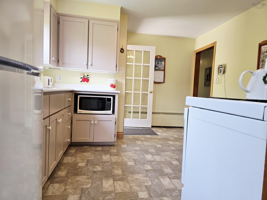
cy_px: 100
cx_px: 134
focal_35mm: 23
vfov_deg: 58.9
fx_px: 177
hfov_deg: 73.9
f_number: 1.7
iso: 64
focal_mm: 6.3
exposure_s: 1/120
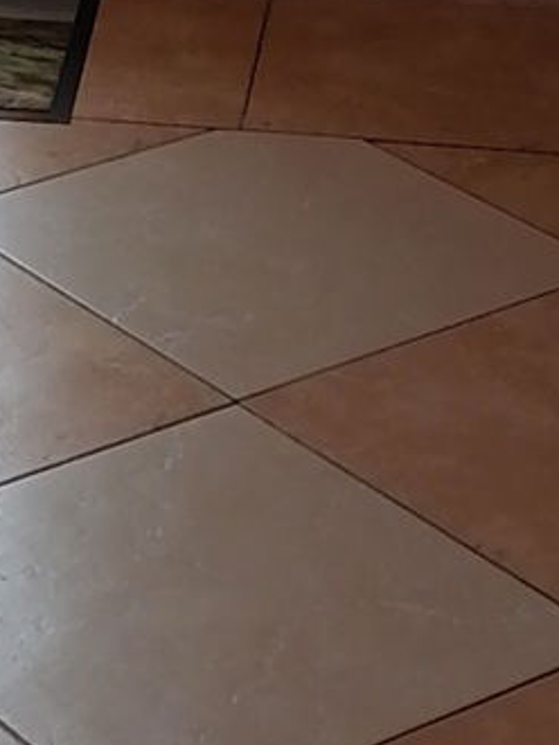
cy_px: -242
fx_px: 3749
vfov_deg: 11.1
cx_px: -232
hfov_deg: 8.4
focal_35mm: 174
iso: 50
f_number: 1.8
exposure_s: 3
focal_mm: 5.3
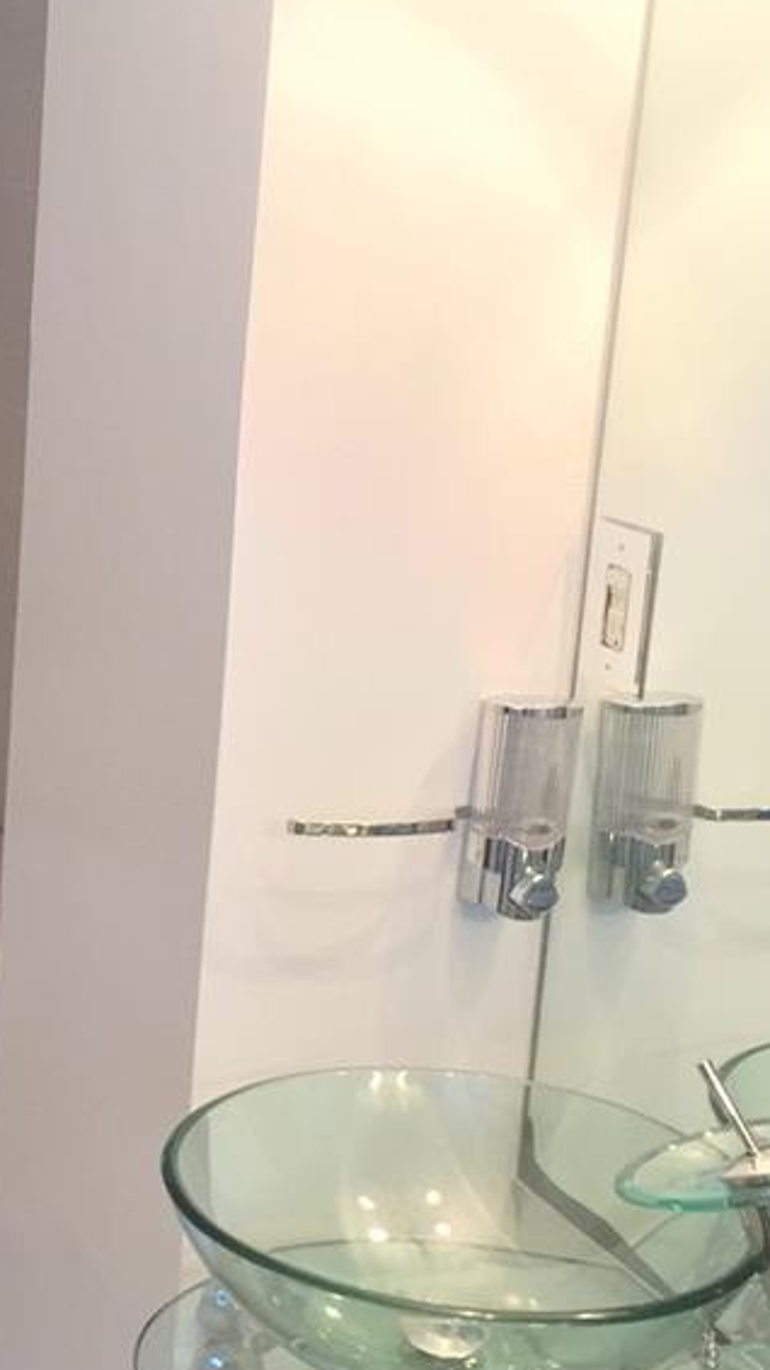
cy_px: 767
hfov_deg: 17.6
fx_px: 2434
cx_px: 29
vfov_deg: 31.4
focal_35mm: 67
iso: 160
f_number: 2.2
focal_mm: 4.15
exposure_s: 1/30
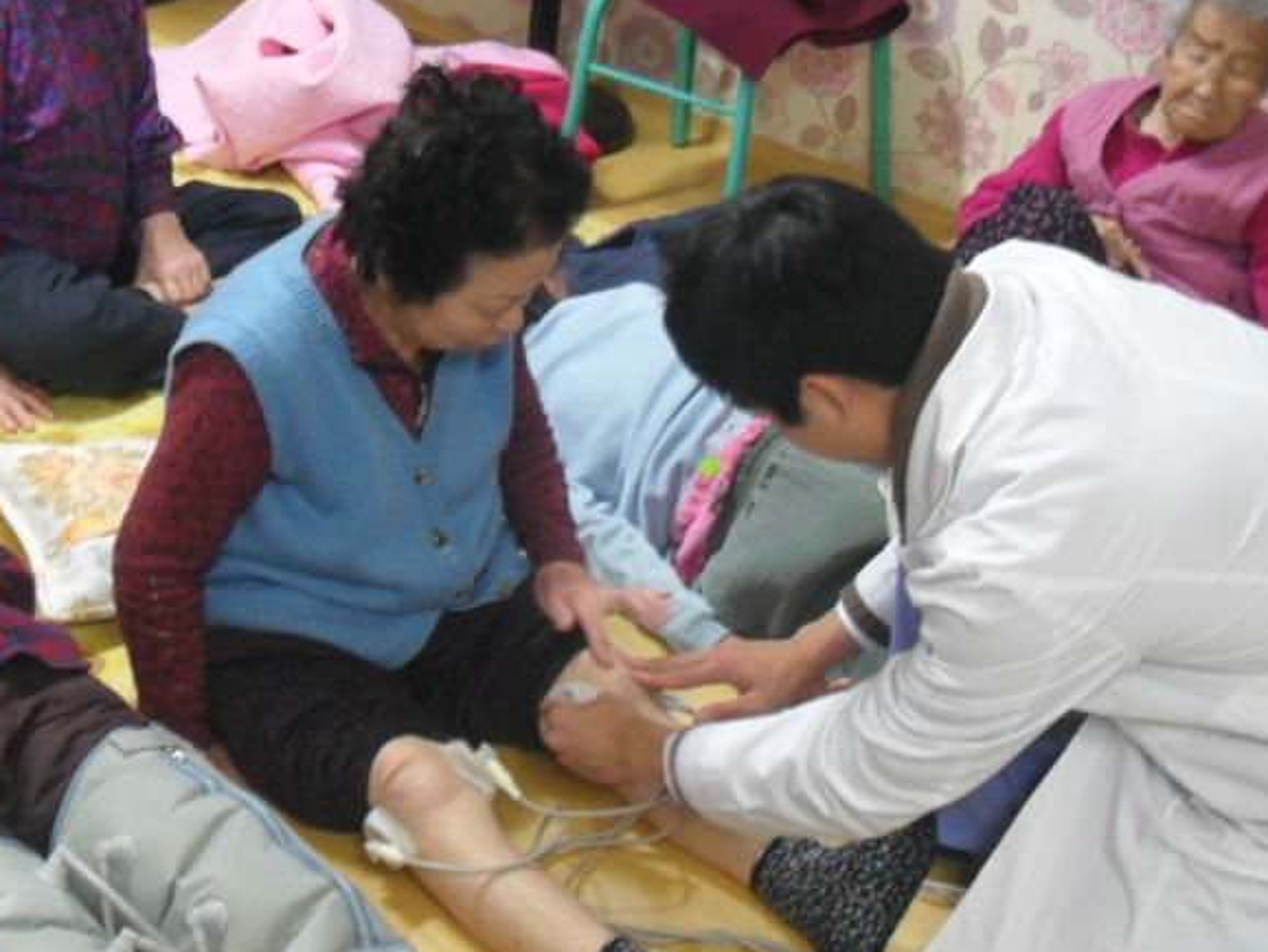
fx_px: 2272
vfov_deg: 23.7
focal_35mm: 62
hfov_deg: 31.2
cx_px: 579
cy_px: 485
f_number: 2.8
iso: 200
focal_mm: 6.2
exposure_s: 1/10
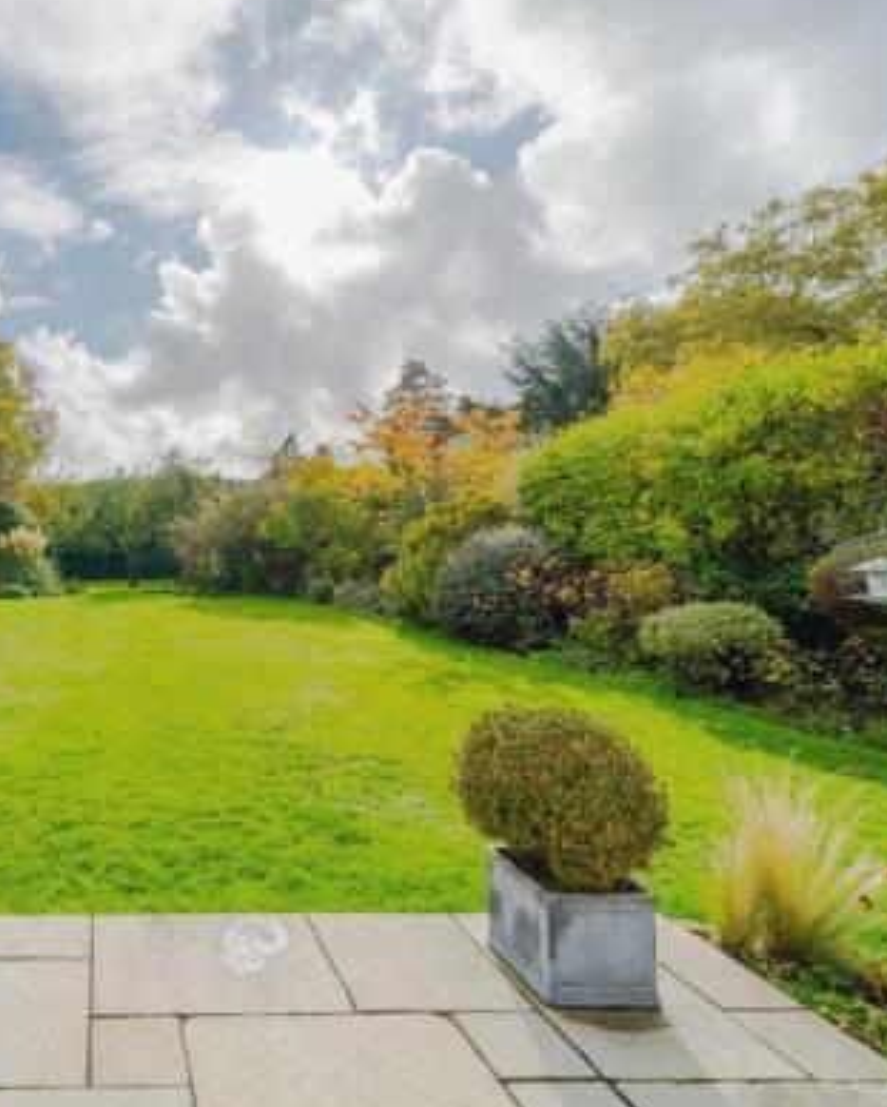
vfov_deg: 83.2
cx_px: 81
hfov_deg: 59.7
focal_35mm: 19
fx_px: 623
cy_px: 532
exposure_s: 1/2000
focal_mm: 12
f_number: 8
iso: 500
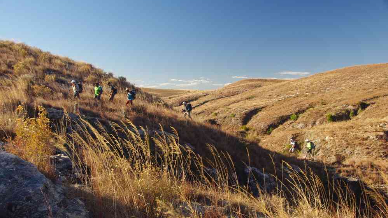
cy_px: 117
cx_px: 194
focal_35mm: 42
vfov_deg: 28.1
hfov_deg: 48.0
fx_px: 436
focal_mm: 26.9
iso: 200
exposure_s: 1/50
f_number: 9
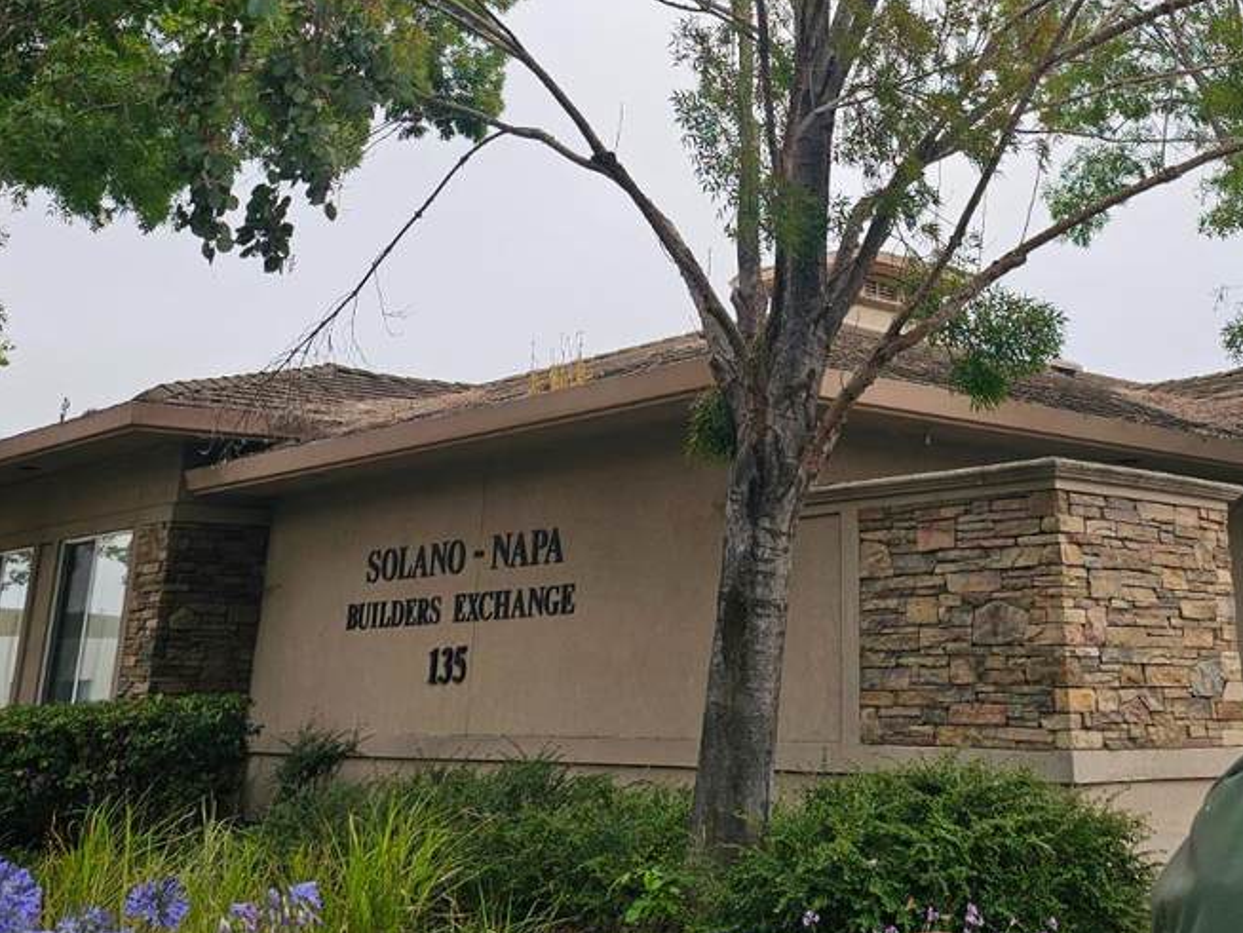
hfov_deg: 41.6
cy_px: 44
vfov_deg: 30.4
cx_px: 817
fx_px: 1616
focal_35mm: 45
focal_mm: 6.3
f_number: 1.7
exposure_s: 1/428
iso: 10
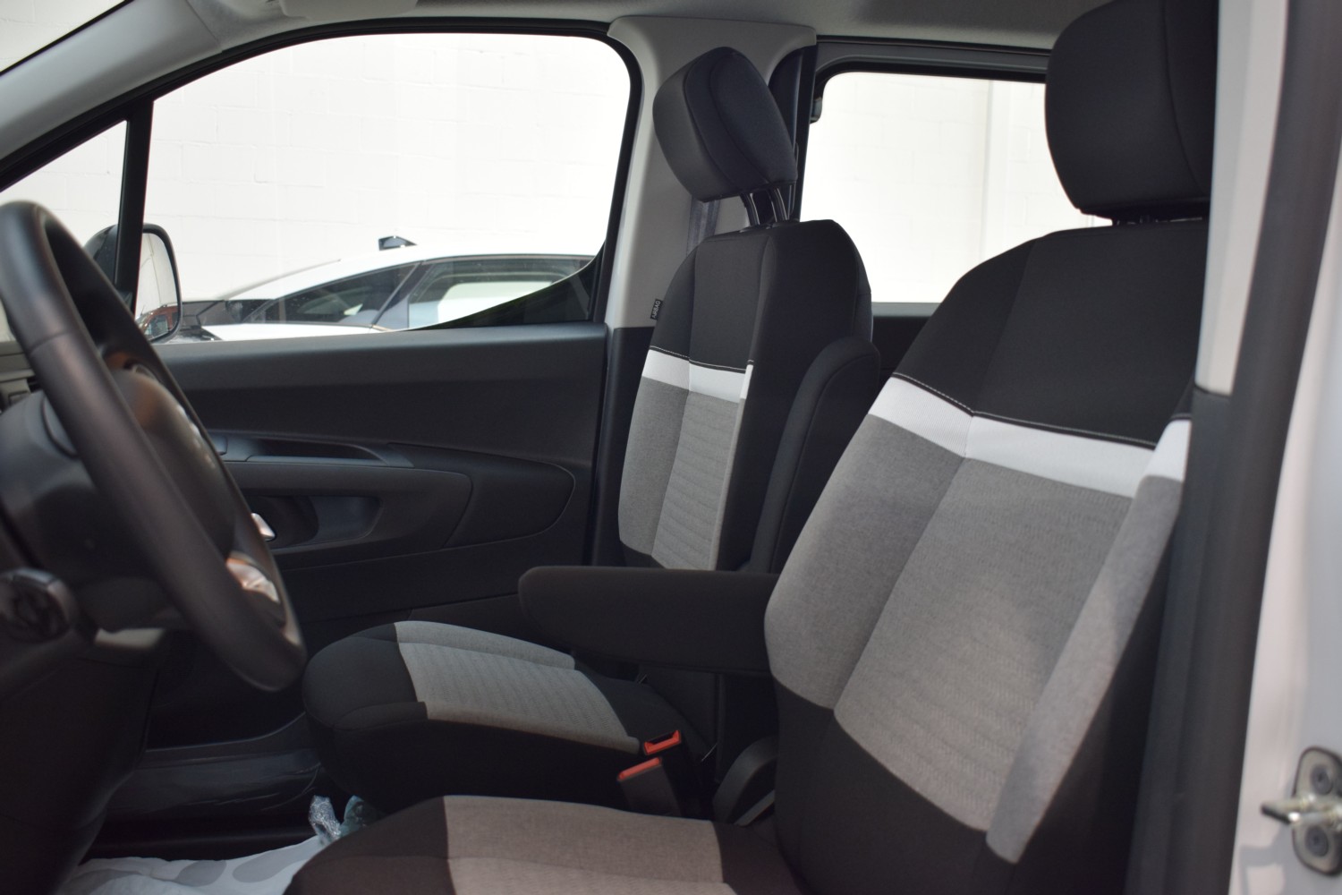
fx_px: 1398
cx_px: 671
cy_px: 448
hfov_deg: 51.3
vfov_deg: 35.5
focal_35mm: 38
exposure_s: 1/60
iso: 1100
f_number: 4
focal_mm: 25
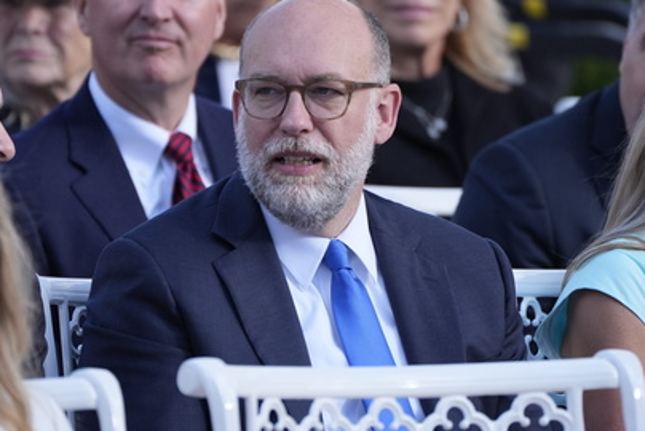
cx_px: 305
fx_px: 13626
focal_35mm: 760
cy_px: 208
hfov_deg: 2.7
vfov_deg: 1.8
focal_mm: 400
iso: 800
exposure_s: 1/1000
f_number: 5.6
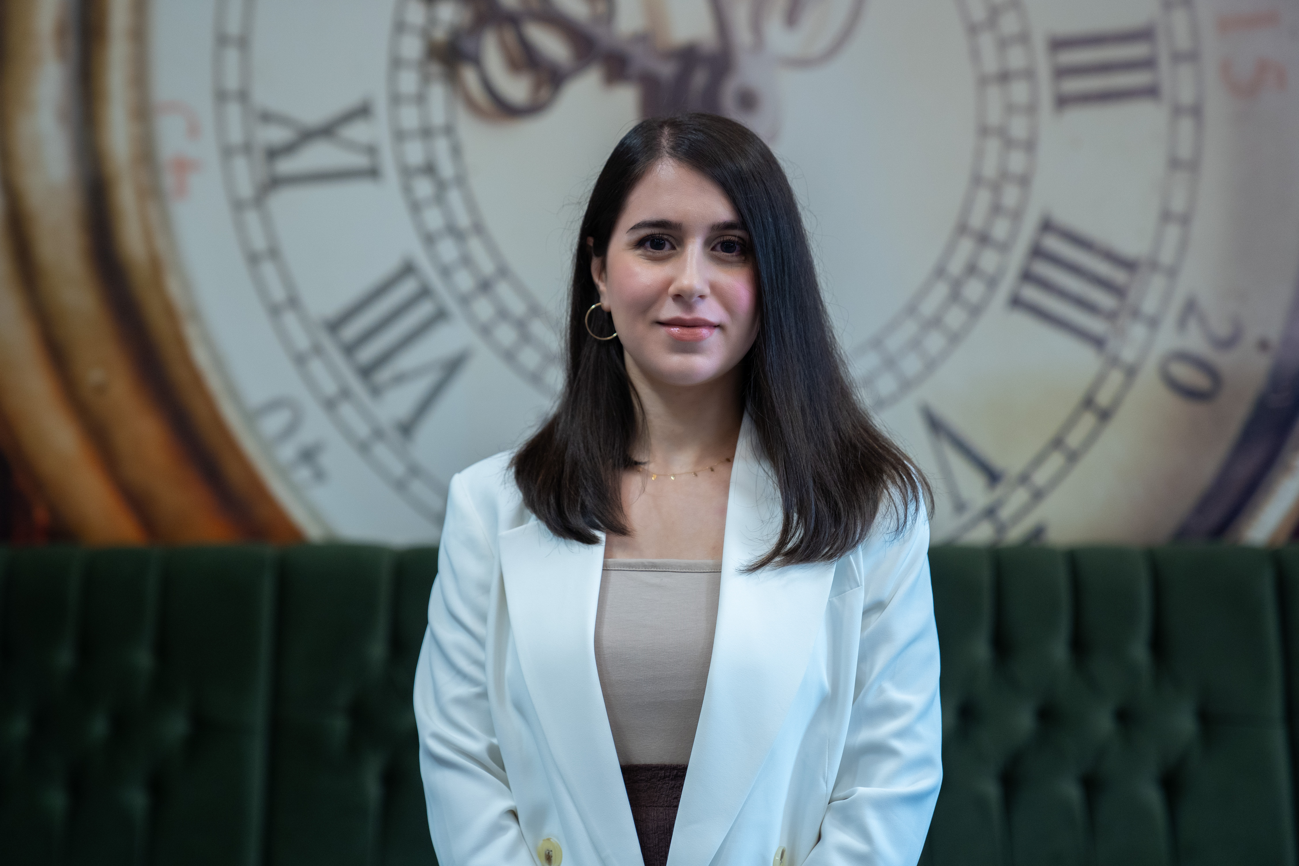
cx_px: 650
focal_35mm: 61
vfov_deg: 22.3
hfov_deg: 32.9
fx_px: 2201
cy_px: 433
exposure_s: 1/100
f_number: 2.8
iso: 1600
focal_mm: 61
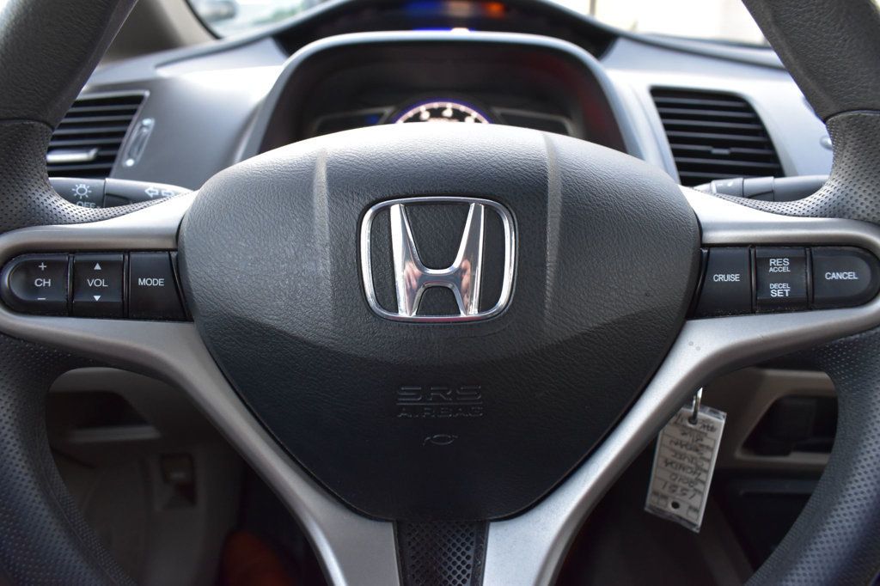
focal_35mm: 27
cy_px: 293
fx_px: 660
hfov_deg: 67.4
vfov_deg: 47.9
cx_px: 440
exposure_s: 1/15
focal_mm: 18
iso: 1250
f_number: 6.3
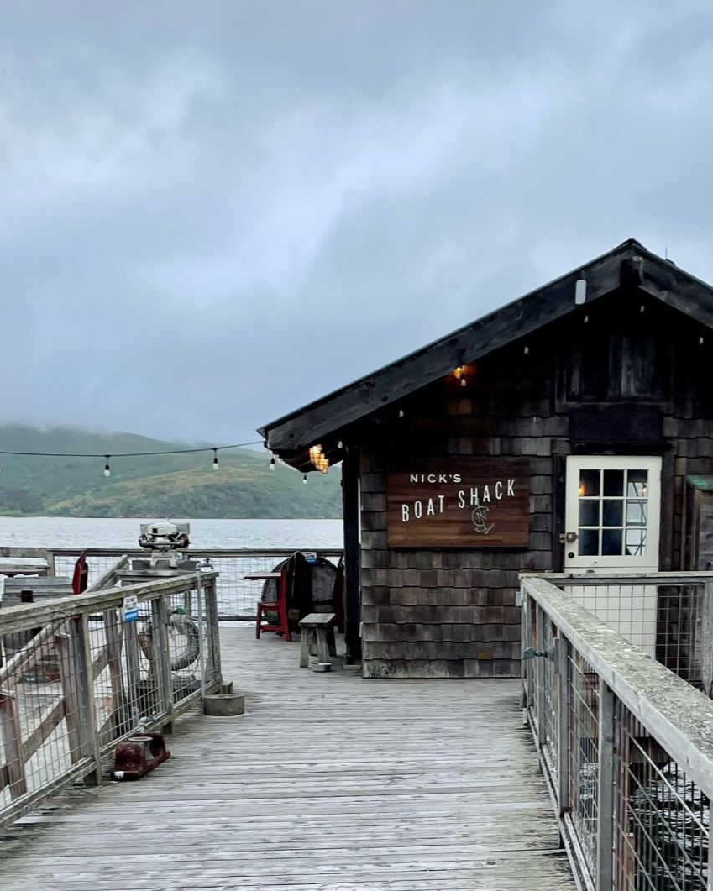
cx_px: 469
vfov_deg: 36.0
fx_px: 1292
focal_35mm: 49
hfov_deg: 30.6
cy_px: 781
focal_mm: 4.2
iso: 32
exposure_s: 1/572
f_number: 1.6
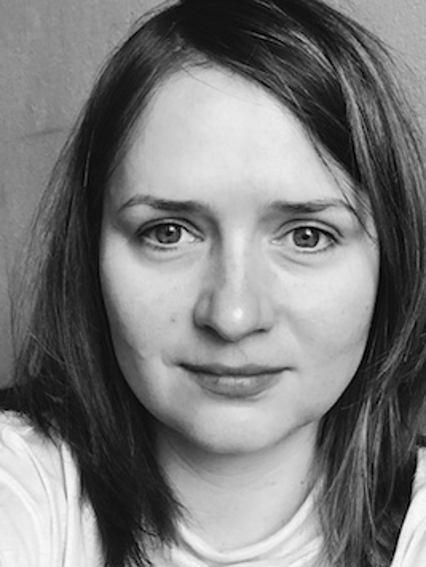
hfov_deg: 39.7
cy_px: 312
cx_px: 228
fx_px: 590
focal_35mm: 36
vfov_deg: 51.2
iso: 25
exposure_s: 1/33
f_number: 2.2
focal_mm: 2.87
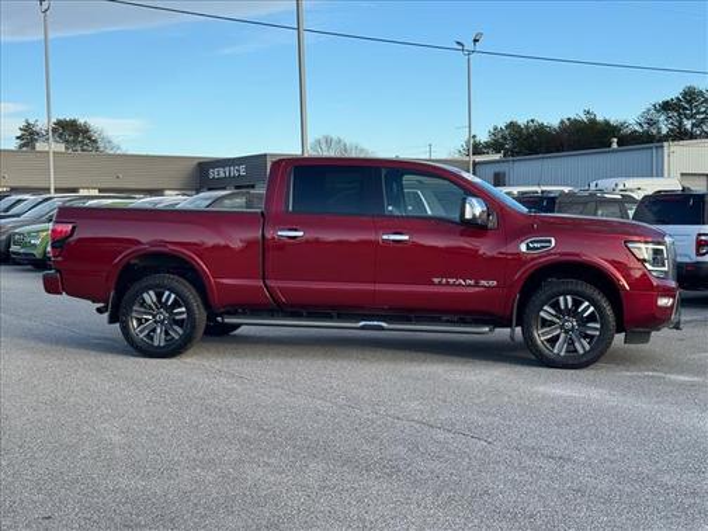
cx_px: 354
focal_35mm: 48
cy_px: 266
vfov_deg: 30.3
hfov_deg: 39.7
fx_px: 982
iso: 64
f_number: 1.78
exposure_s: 1/1238
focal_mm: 6.76
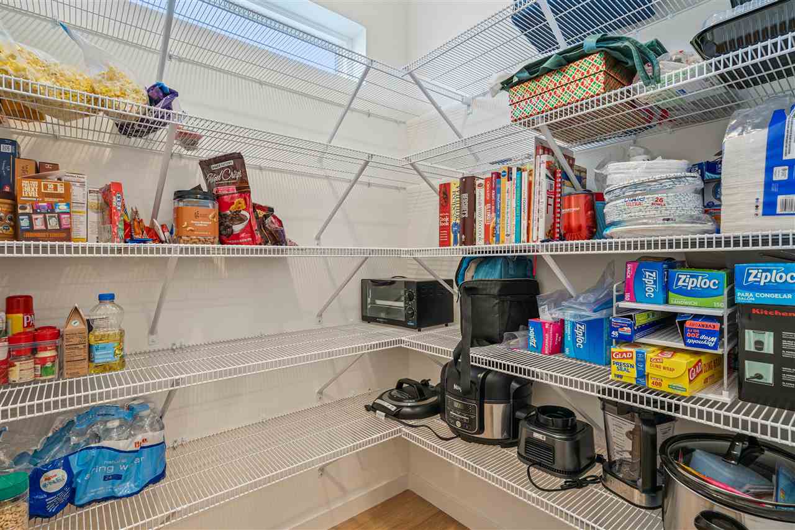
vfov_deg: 70.4
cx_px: 398
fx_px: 375
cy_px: 265
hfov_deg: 93.3
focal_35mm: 17
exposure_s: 1/10
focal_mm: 17
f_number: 8
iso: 400
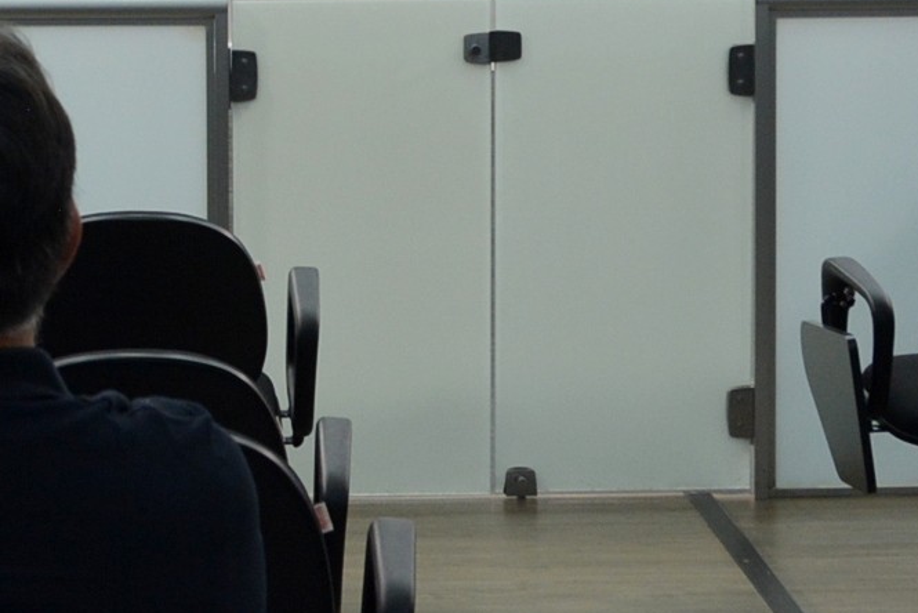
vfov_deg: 9.9
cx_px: 66
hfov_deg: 15.0
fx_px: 3444
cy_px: -308
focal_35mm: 135
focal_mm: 20
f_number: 4.5
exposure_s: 1/80
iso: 400
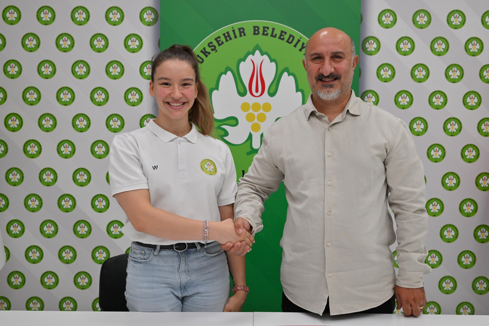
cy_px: 163
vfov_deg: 29.9
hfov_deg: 43.6
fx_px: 611
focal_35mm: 45
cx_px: 244
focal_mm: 45
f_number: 7.1
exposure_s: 1/160
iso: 1000
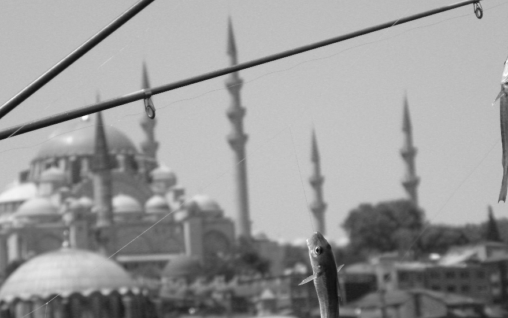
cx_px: 262
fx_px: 2770
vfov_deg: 6.6
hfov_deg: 10.5
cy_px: 178
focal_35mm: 200
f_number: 4.5
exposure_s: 1/543
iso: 64
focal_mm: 28.8
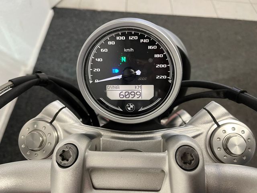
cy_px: 96
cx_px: 128
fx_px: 193
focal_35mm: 26
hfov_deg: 67.3
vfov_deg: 53.1
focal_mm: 5.1
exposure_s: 1/56
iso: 125
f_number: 1.6
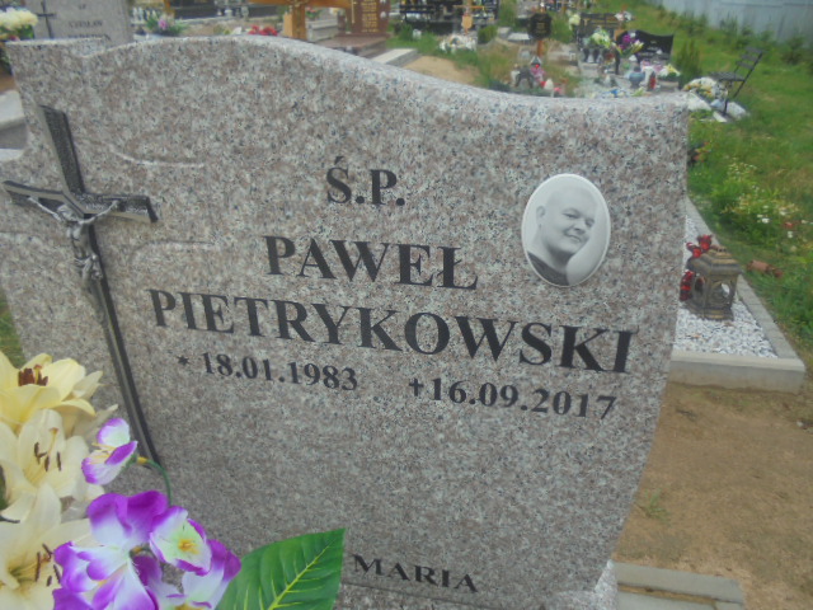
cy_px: 305
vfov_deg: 53.1
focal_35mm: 26
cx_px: 406
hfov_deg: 67.3
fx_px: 611
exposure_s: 1/400
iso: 100
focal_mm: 4.6
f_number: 3.5
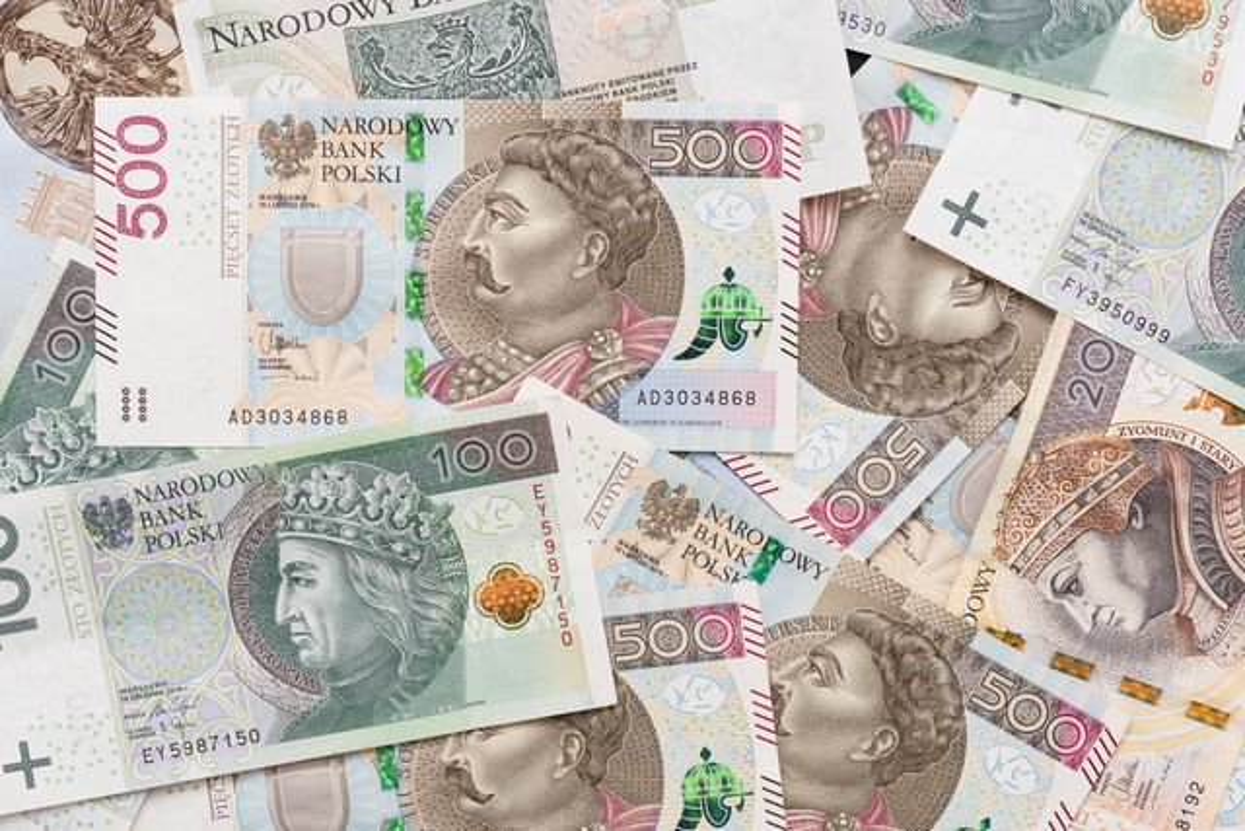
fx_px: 3632
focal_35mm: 105
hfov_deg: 19.5
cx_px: 622
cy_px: 416
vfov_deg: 13.0
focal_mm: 105
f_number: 11
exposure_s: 1/160
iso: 200
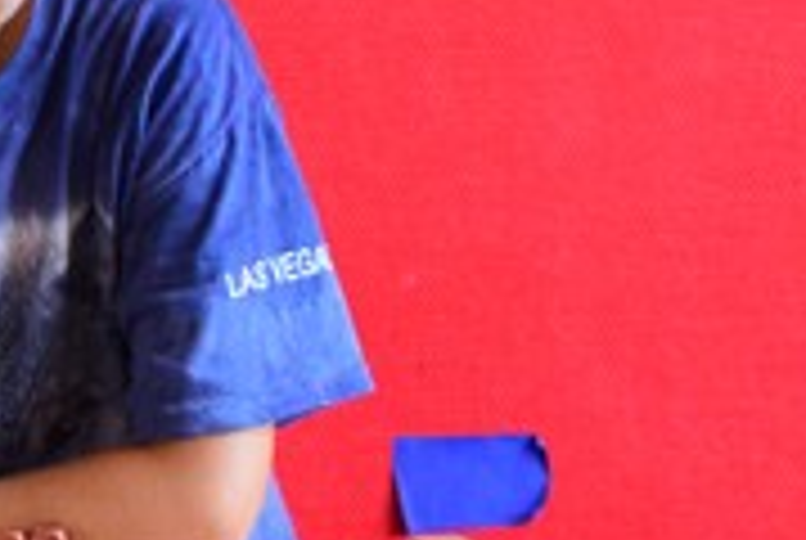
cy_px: -61
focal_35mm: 300
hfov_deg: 6.8
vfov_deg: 4.6
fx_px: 6724
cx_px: -23
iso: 1600
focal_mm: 35
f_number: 1.8
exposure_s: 1/250
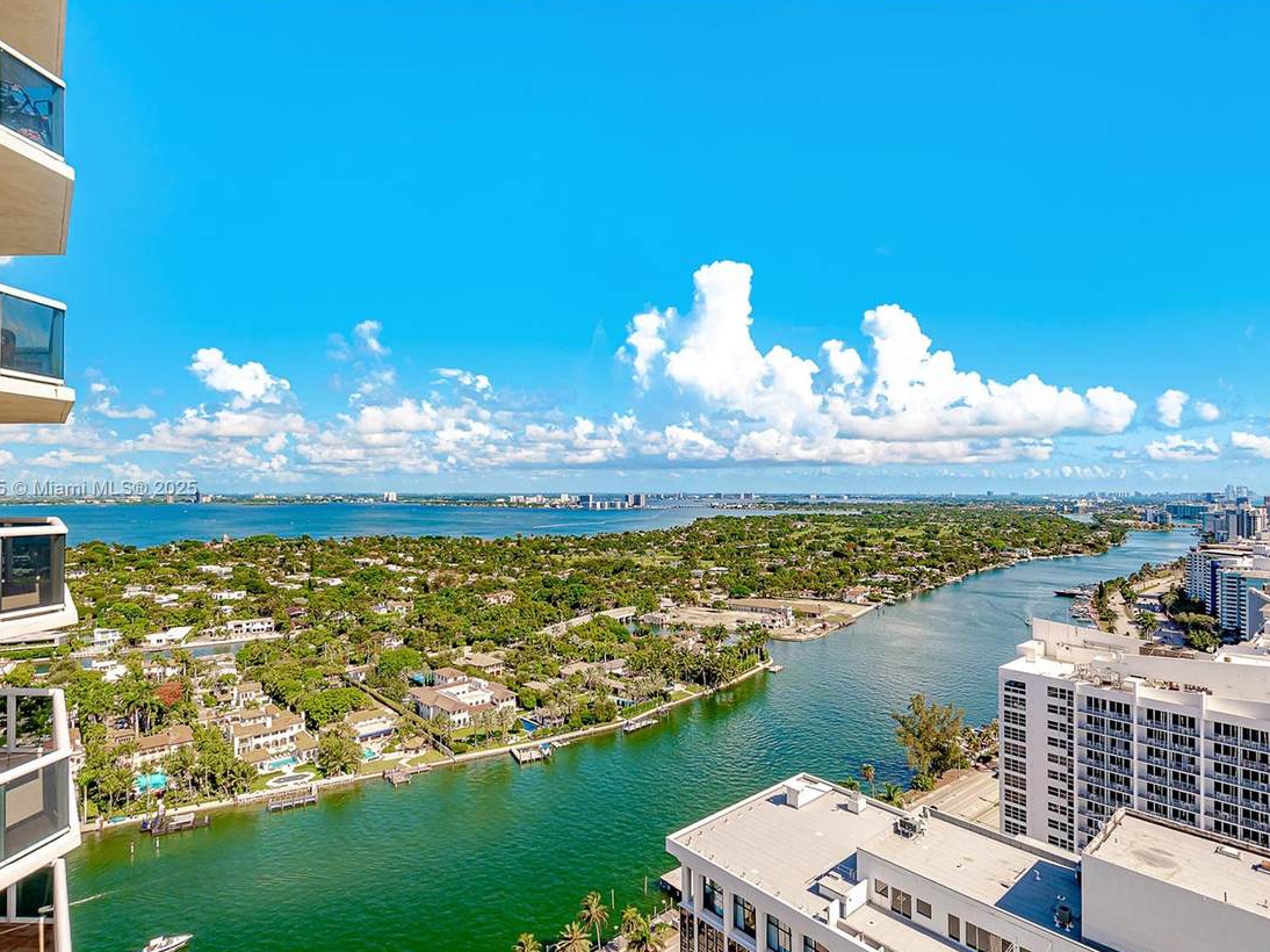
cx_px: 643
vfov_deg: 71.6
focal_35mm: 18
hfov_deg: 87.8
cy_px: 489
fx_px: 660
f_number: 8
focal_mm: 16
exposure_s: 1/200
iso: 200
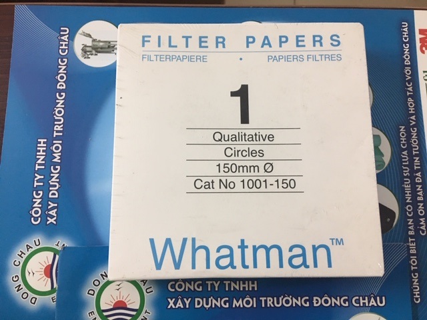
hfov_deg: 61.7
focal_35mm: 29
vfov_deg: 48.2
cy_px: 160
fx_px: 358
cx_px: 214
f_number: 2.2
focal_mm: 4.15
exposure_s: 1/10
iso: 100
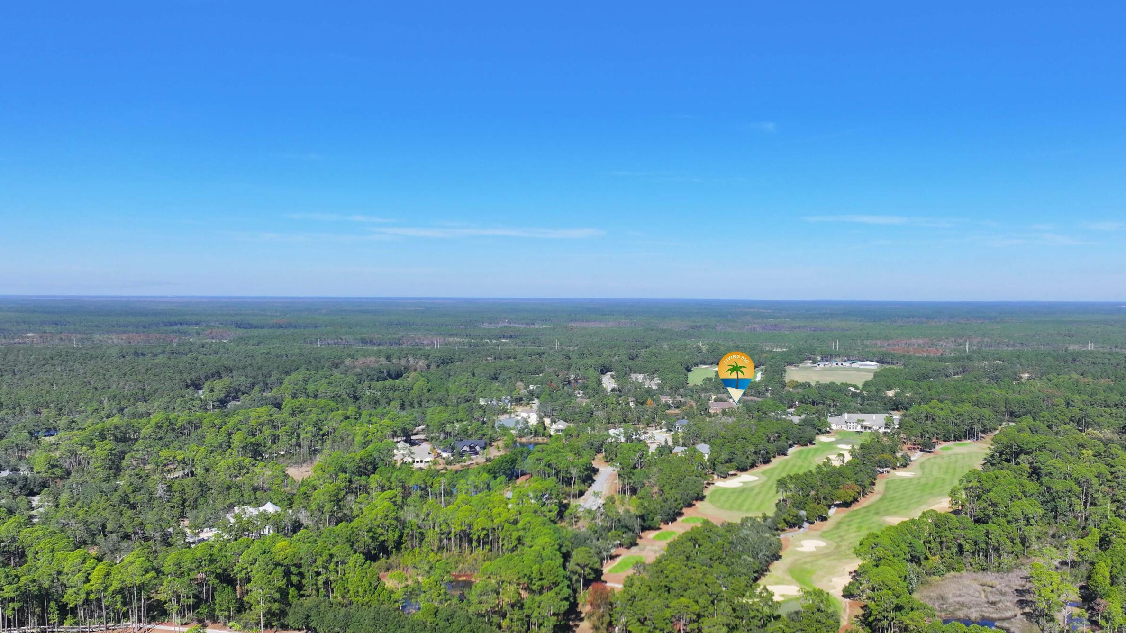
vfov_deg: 35.2
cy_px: 431
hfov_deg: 59.3
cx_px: 627
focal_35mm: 33
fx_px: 985
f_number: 2.8
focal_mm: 12.29
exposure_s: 1/1600
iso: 130
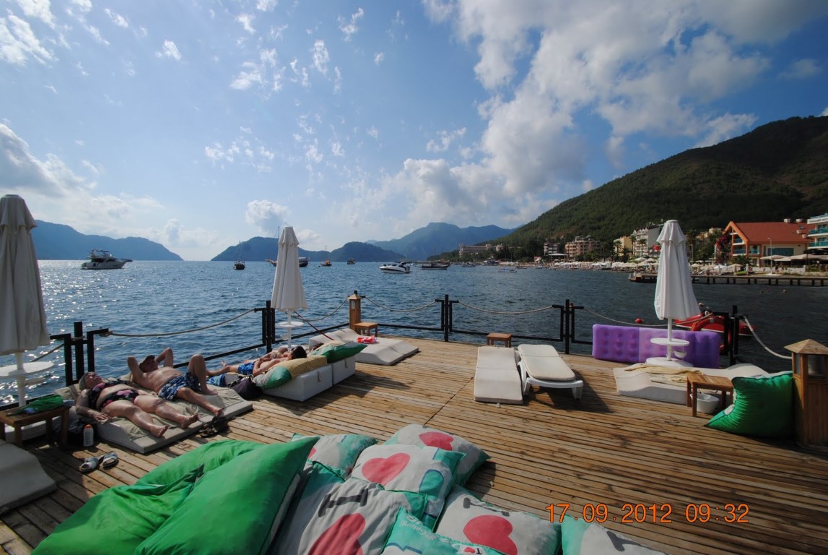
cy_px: 278
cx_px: 414
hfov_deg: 100.3
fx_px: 345
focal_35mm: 15
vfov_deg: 77.5
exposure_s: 1/400
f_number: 10
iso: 100
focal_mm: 10
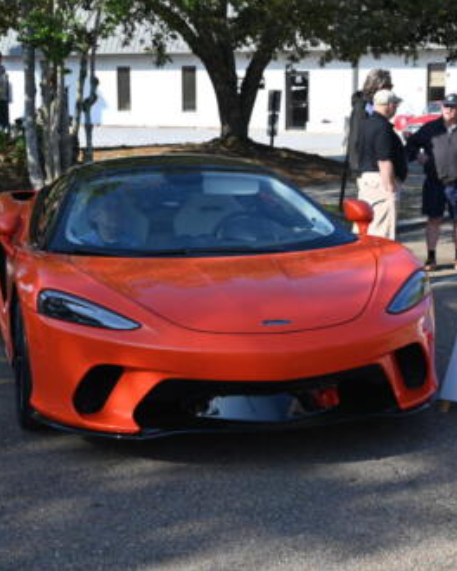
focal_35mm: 71
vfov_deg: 26.8
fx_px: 1200
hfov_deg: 21.6
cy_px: 285
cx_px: 232
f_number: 6.3
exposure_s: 1/250
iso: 110
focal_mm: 50
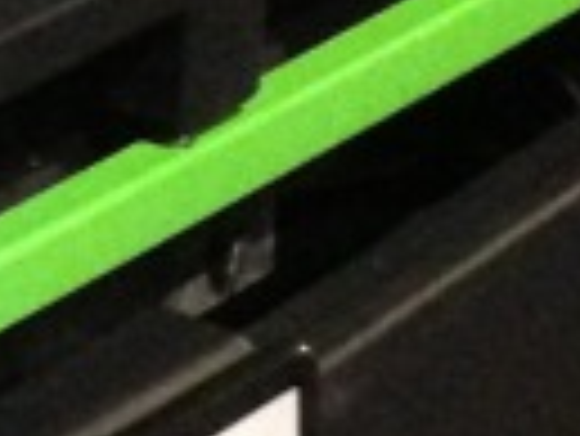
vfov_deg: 5.5
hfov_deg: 7.4
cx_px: -409
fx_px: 4377
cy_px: 1097
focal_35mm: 261
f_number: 2.4
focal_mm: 4.1
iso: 800
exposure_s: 1/15
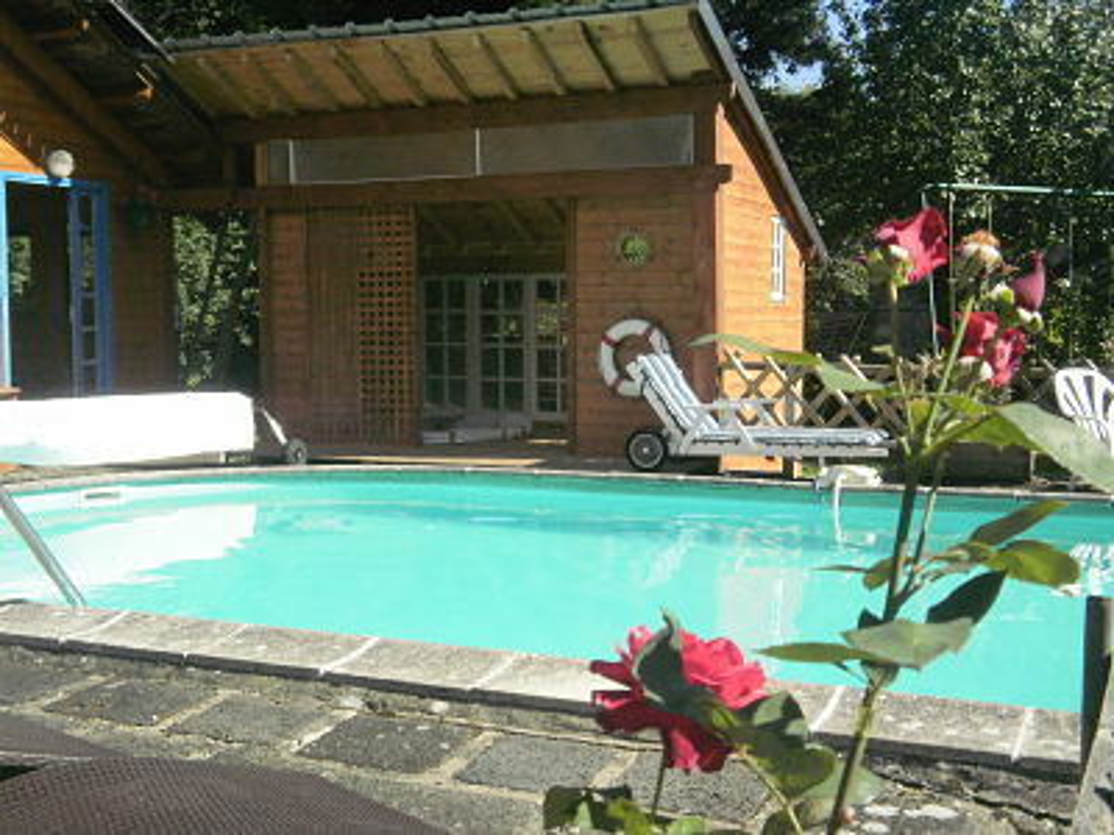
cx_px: 557
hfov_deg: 43.9
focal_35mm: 43
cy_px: 418
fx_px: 1384
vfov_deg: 33.6
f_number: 10.1
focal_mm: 7.61
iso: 400
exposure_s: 1/400
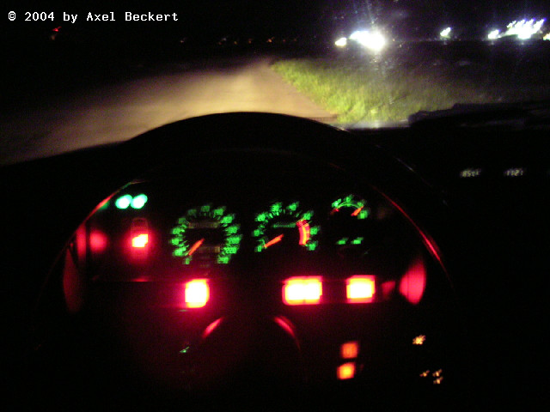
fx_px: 572
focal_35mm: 36
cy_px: 206
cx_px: 275
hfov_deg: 51.4
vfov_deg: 39.7
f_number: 2.8
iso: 237
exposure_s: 2
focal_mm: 5.6
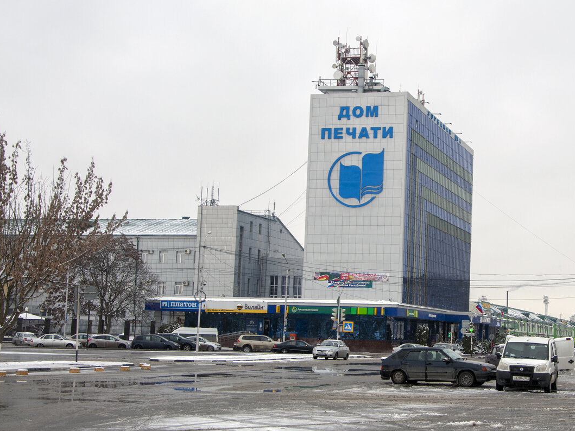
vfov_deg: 29.7
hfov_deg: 38.9
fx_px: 814
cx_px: 303
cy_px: 216
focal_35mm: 49
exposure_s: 1/250
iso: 250
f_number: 8
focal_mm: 30
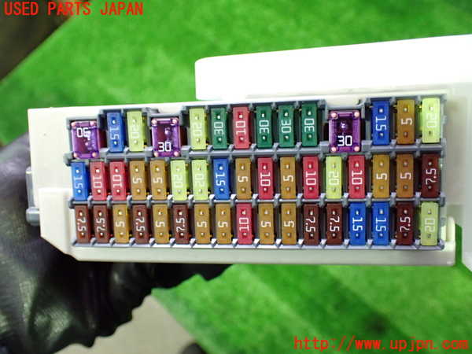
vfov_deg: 46.8
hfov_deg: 60.0
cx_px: 236
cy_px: 177
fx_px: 409
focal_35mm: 30
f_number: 2.3
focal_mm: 5.4
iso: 800
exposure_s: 1/40
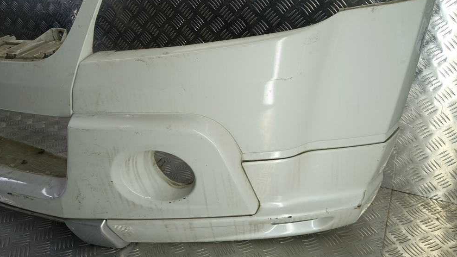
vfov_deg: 43.9
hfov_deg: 71.9
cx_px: 234
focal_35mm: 26
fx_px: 315
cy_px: 92
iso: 108
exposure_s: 1/100
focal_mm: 4.11
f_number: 1.6
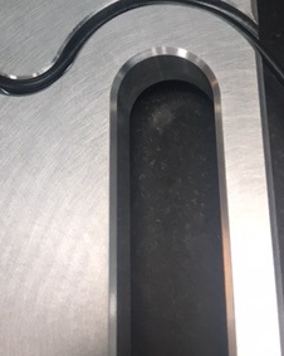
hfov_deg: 23.2
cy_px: -3
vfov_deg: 27.8
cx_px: 24
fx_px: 673
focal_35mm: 64
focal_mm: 4.15
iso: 100
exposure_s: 1/33
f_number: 2.2
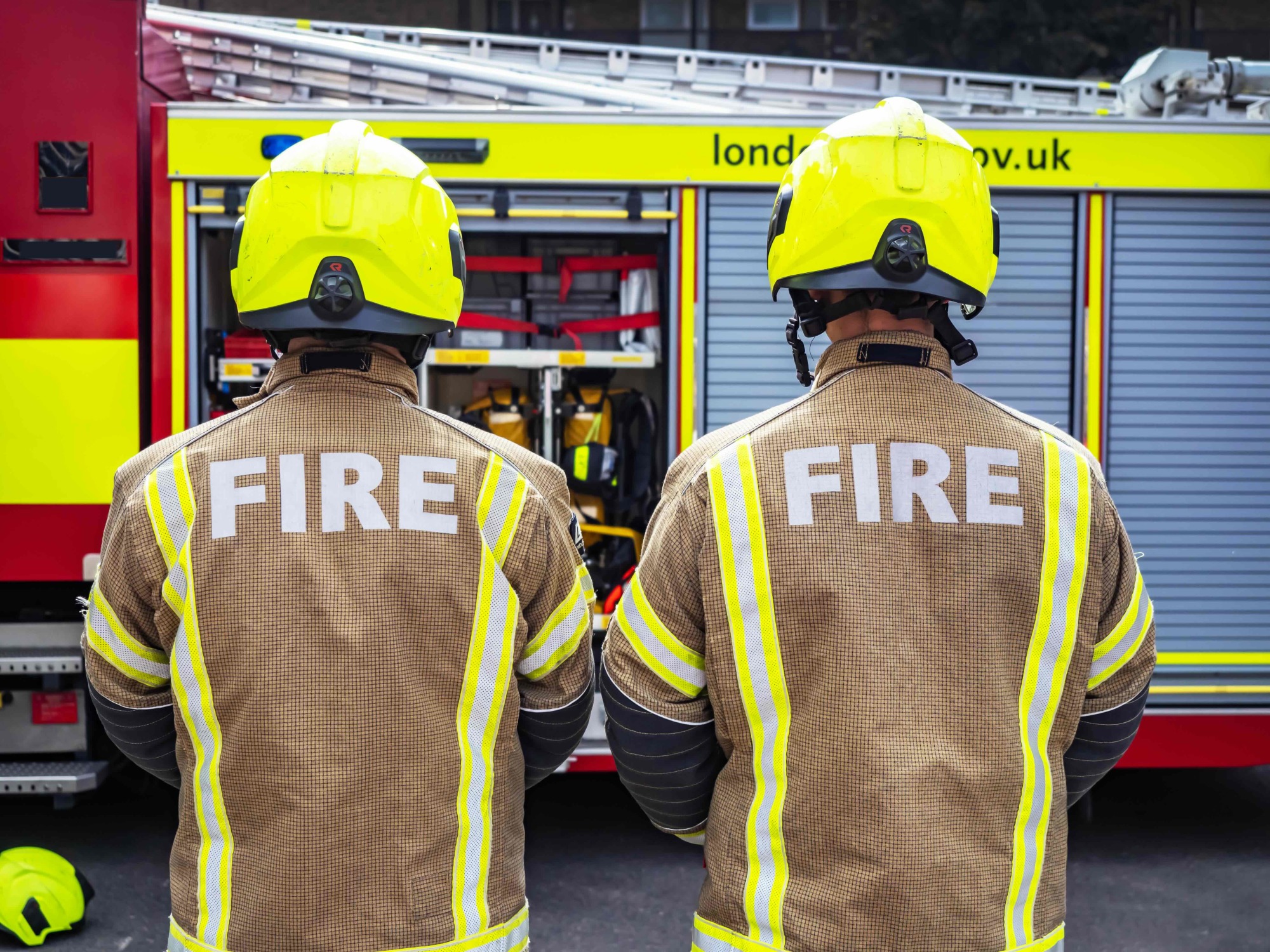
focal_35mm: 46
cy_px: 476
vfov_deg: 31.5
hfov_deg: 41.2
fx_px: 1688
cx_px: 635
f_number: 2.8
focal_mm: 23
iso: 400
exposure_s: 1/2500
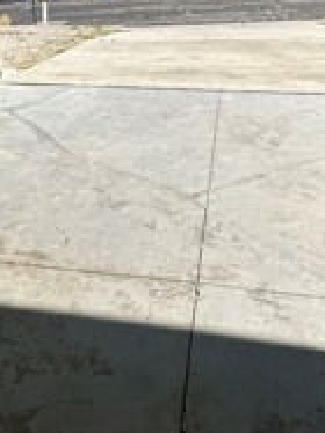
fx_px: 602
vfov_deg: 34.7
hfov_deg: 29.9
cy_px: -32
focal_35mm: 48
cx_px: 93
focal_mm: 2.22
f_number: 2.2
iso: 50
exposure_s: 1/1825
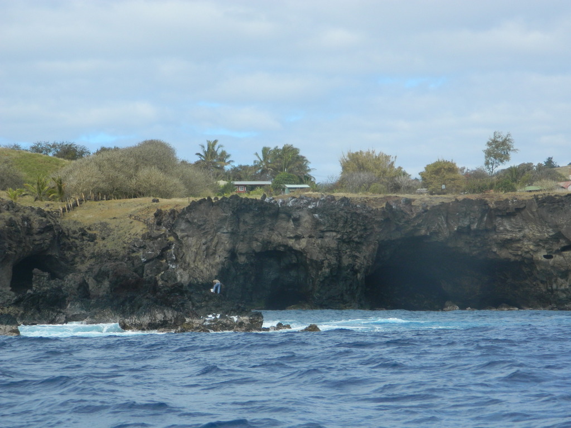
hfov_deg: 15.3
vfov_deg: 11.5
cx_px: 286
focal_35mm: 129
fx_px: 2128
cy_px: 214
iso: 80
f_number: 4.7
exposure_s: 1/500
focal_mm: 23.2
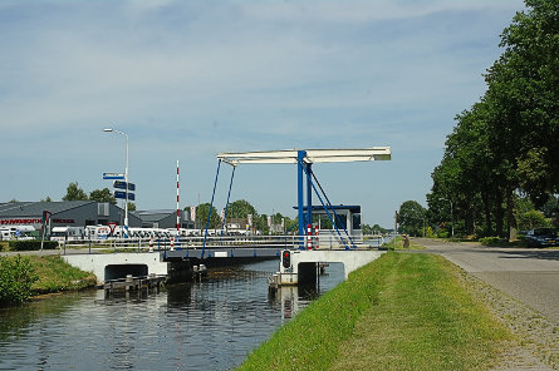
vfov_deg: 30.5
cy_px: 186
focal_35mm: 44
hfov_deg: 44.5
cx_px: 280
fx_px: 683
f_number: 14
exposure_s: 1/80
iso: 100
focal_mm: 29
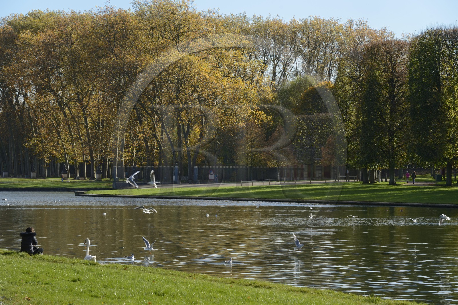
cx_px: 229
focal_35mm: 155
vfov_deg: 8.8
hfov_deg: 13.3
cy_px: 152
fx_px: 1970
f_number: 10
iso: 200
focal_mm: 155
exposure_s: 1/250
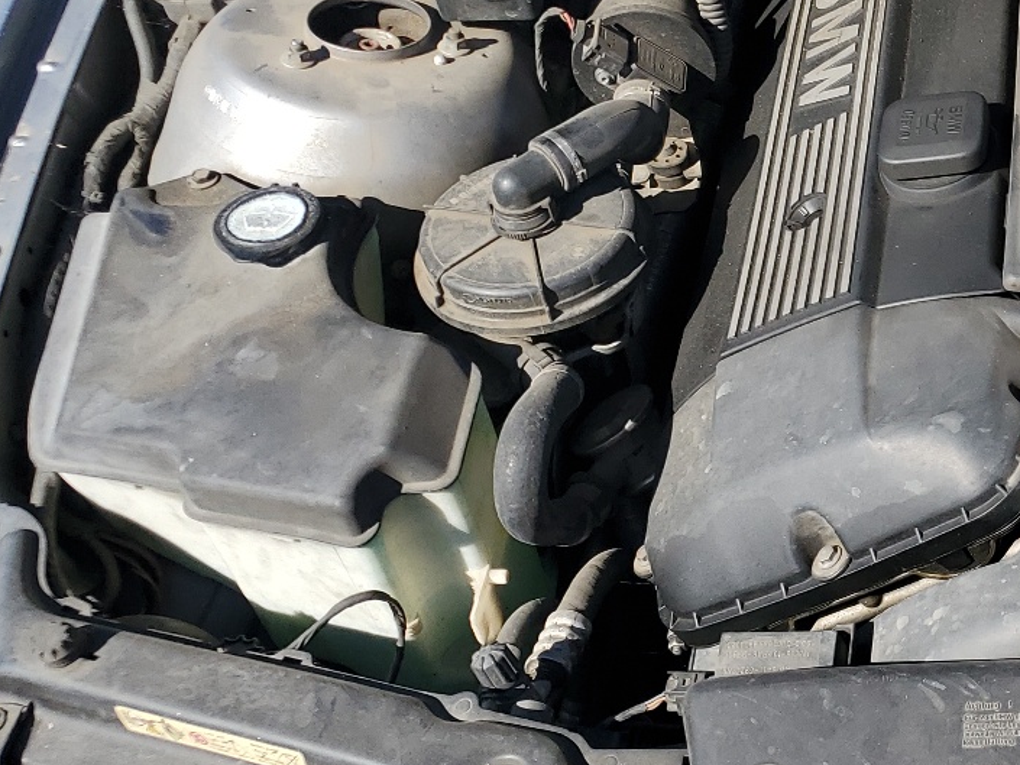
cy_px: 298
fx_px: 1739
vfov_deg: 24.8
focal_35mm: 59
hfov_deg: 29.2
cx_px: 1149
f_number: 1.5
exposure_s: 1/2000
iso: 50
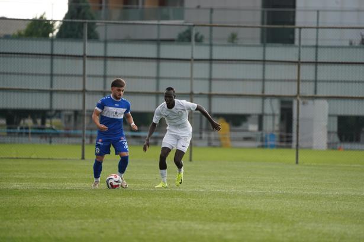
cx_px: 182
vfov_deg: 3.4
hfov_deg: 5.2
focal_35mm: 400
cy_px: 121
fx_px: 4044
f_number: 5.6
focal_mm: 400
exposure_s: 1/2000
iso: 1600
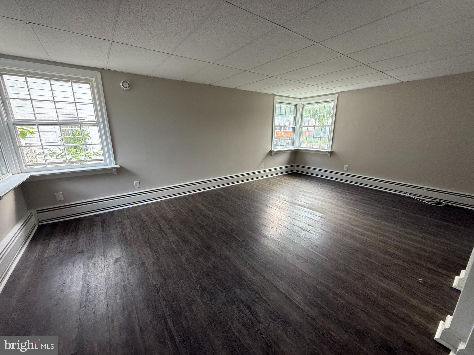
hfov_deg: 102.1
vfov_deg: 85.7
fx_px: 192
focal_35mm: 14
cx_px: 237
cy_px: 178
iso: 200
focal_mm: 2.22
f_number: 2.2
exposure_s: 1/120
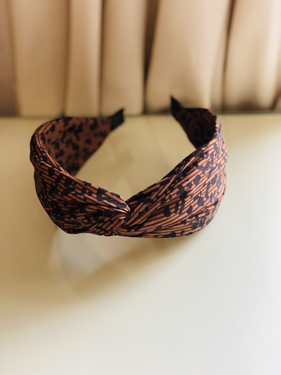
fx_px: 563
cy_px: 188
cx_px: 140
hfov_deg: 28.0
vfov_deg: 36.8
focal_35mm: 52
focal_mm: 6
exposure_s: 1/111
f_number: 2
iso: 250
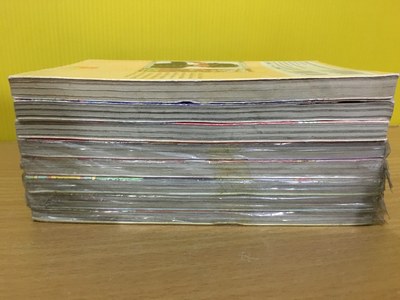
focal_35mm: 29
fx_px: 335
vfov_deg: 48.2
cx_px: 200
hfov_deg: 61.7
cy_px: 150
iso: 320
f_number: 2.2
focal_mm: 4.15
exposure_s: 1/17
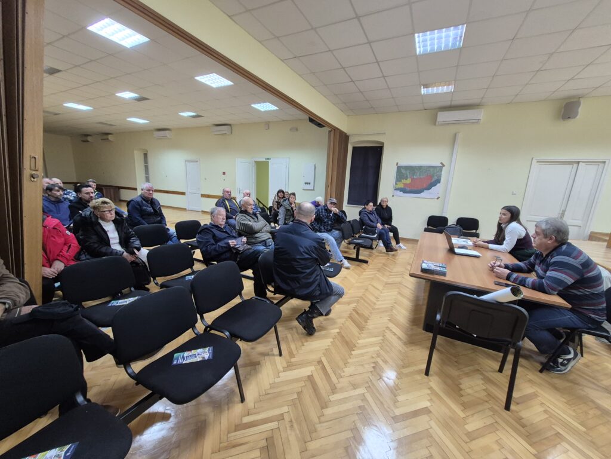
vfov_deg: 89.9
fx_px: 229
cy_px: 230
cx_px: 306
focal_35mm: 13
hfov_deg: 106.2
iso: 320
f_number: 2.2
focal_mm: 1.74
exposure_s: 1/50
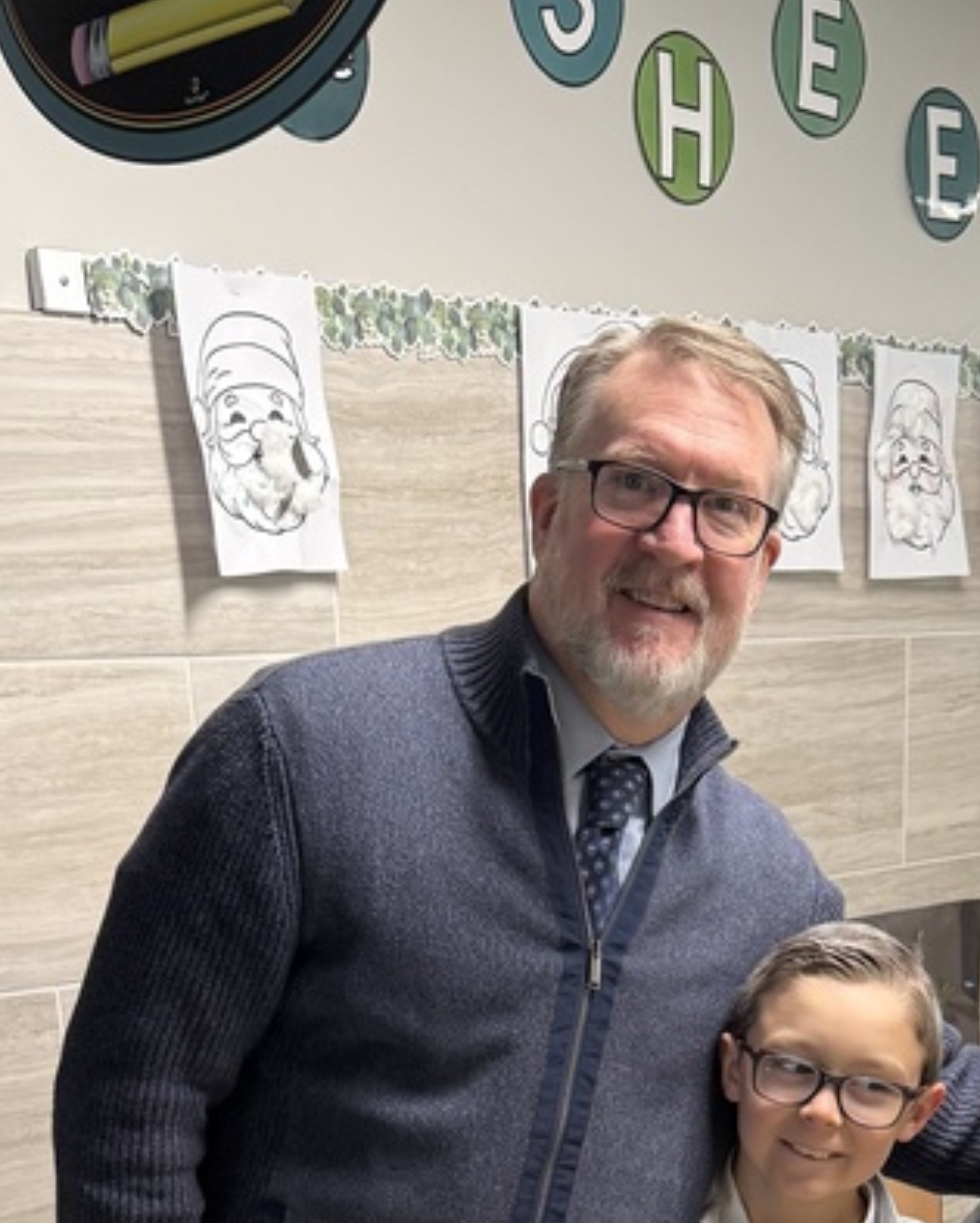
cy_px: 1422
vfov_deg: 27.6
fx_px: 2209
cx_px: 638
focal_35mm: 61
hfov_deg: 24.9
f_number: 1.78
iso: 200
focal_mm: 6.76
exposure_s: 1/60
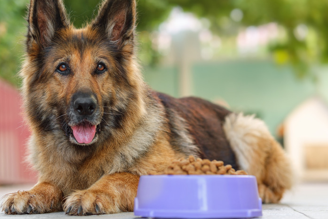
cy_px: 105
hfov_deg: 21.7
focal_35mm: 94
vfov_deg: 14.6
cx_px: 149
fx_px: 857
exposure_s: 1/120
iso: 160
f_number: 1.8
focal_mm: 56
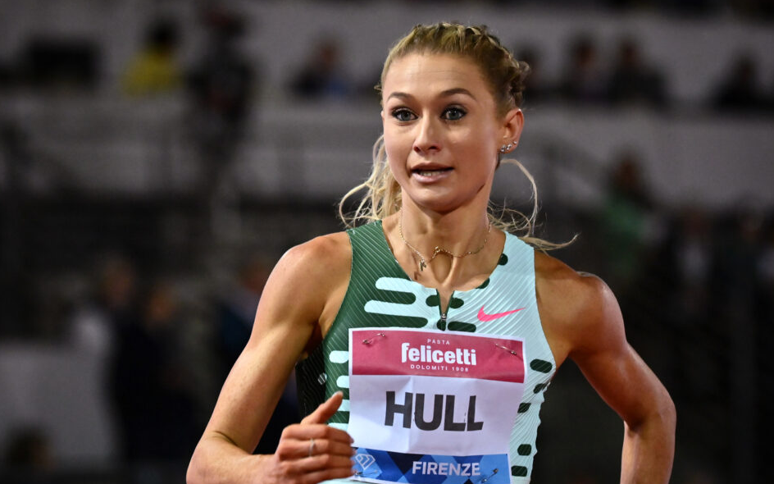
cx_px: 376
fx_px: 4324
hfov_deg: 10.2
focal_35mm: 205
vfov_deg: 6.4
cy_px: 263
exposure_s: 1/2000
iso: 6400
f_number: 4
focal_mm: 190
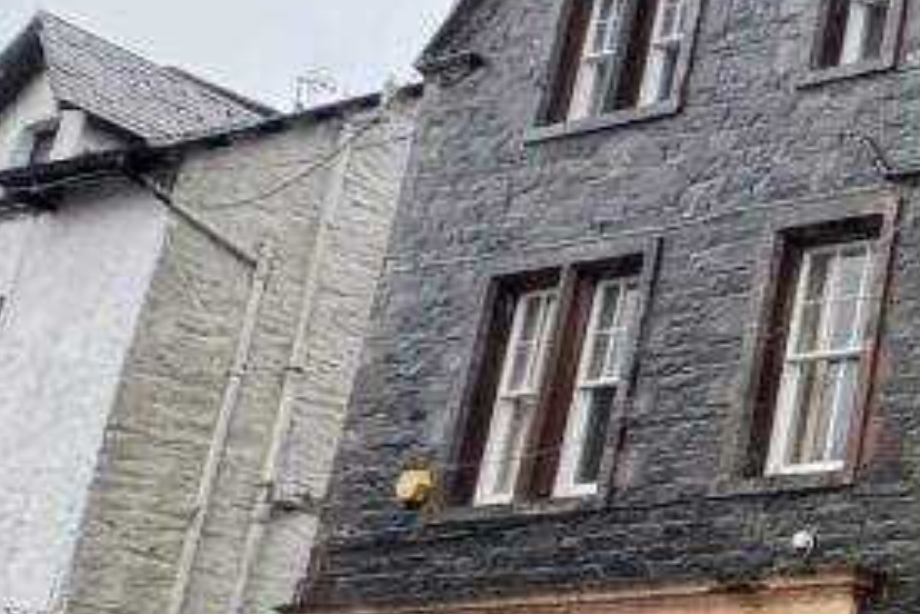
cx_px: 1700
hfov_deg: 21.5
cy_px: 597
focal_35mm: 54
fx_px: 1380
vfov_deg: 24.1
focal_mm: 2.22
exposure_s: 1/99
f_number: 2.2
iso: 250
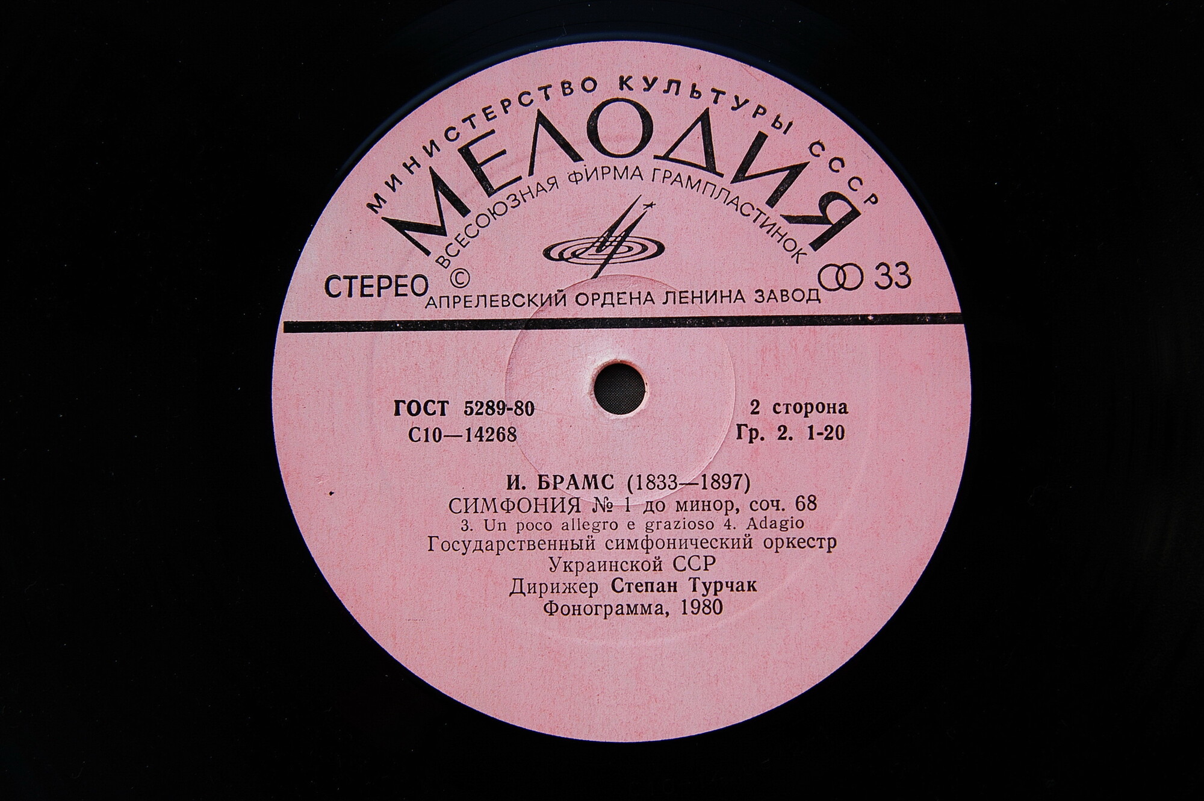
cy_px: 400
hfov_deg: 37.9
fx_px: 1754
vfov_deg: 25.7
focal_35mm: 52
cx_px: 602
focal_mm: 35
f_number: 4.5
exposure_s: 1/80
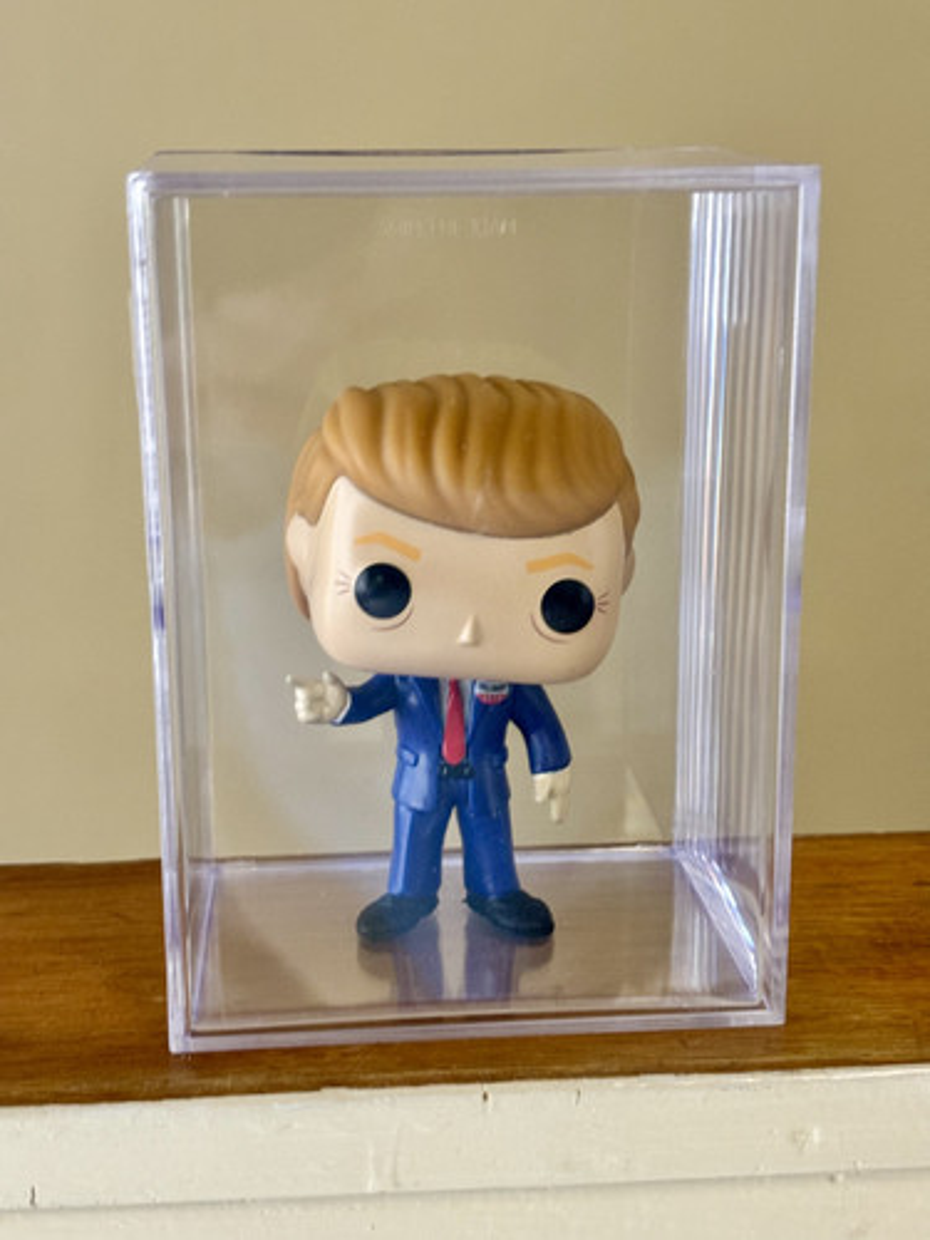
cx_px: 465
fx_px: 1863
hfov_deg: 28.0
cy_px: 620
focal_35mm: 52
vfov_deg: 36.8
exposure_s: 1/40
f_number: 1.6
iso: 160
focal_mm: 5.96
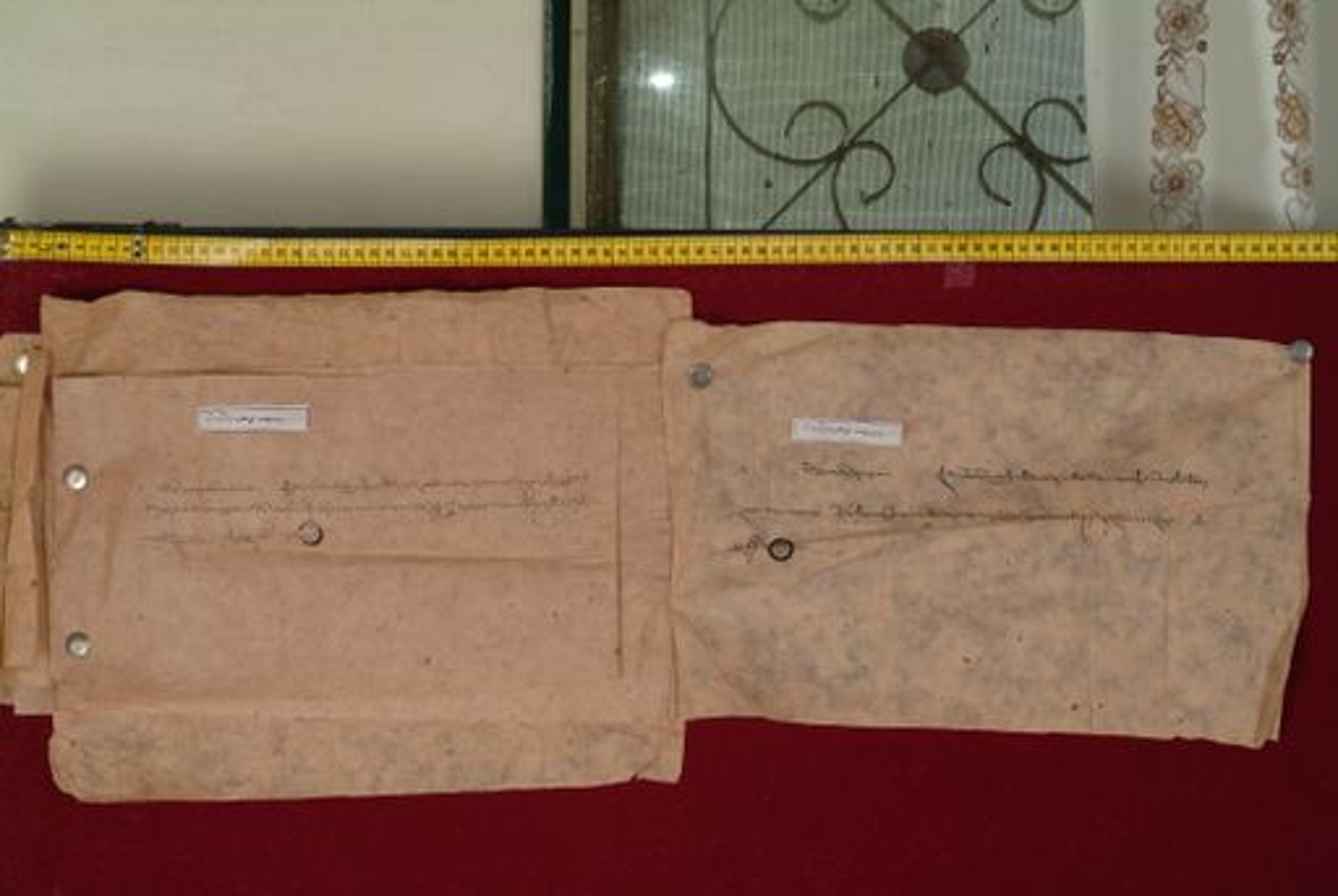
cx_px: 669
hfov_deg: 23.0
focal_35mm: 88
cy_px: 448
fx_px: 3294
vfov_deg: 15.5
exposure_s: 1/20
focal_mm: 59
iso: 160
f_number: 13
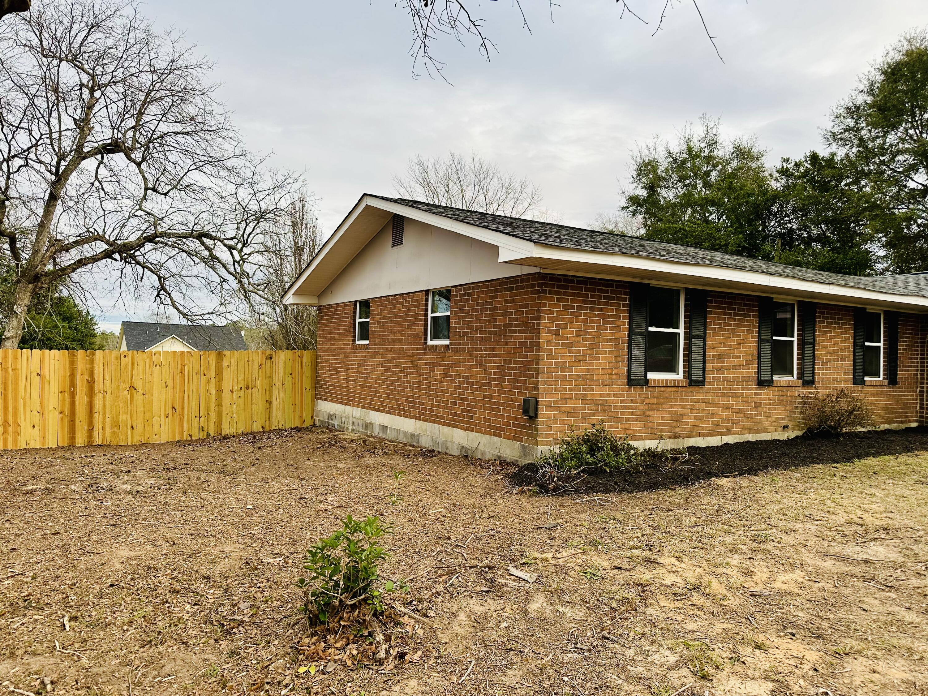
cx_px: 464
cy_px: 348
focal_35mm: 24
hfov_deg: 71.6
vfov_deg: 56.8
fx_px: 643
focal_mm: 6.86
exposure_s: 1/426
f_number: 1.78
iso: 80
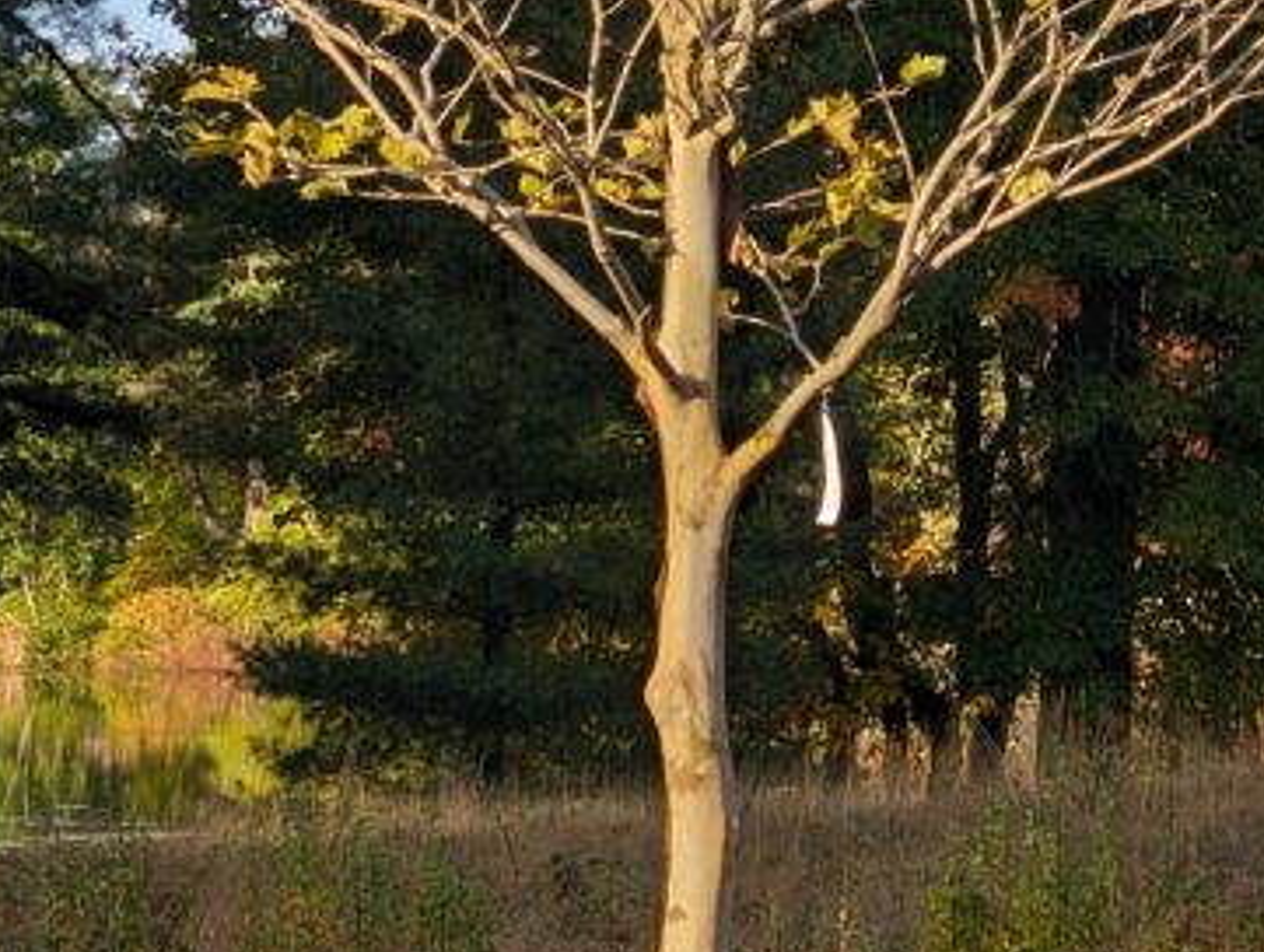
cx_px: 1082
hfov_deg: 11.5
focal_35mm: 170
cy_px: -77
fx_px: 6218
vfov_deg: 8.7
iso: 22
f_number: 1.68
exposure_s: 1/520
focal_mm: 6.9
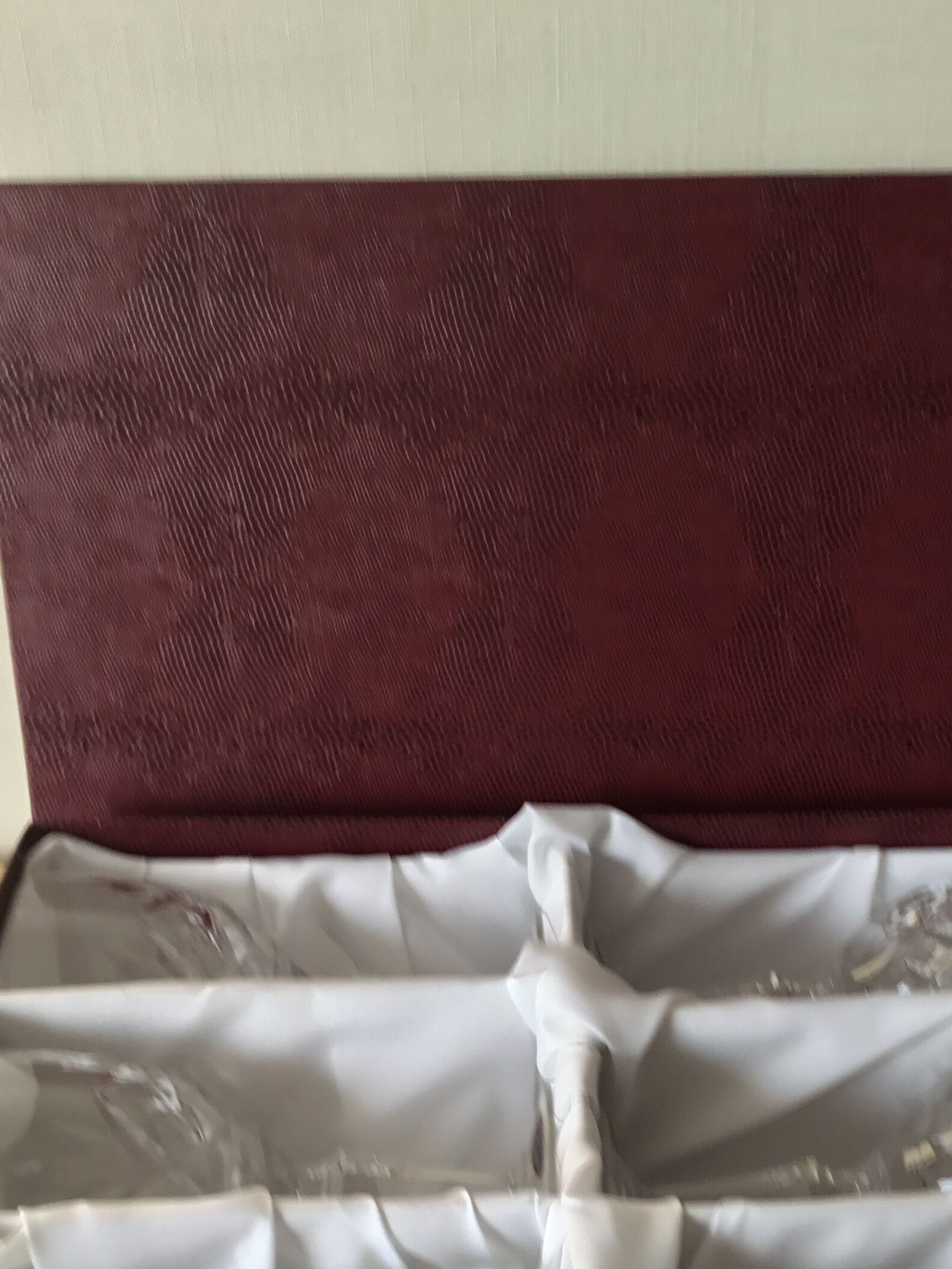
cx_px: 544
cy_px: 943
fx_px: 1760
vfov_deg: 38.7
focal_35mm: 48
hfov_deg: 30.2
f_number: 2.4
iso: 32
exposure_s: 1/33
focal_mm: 3.3
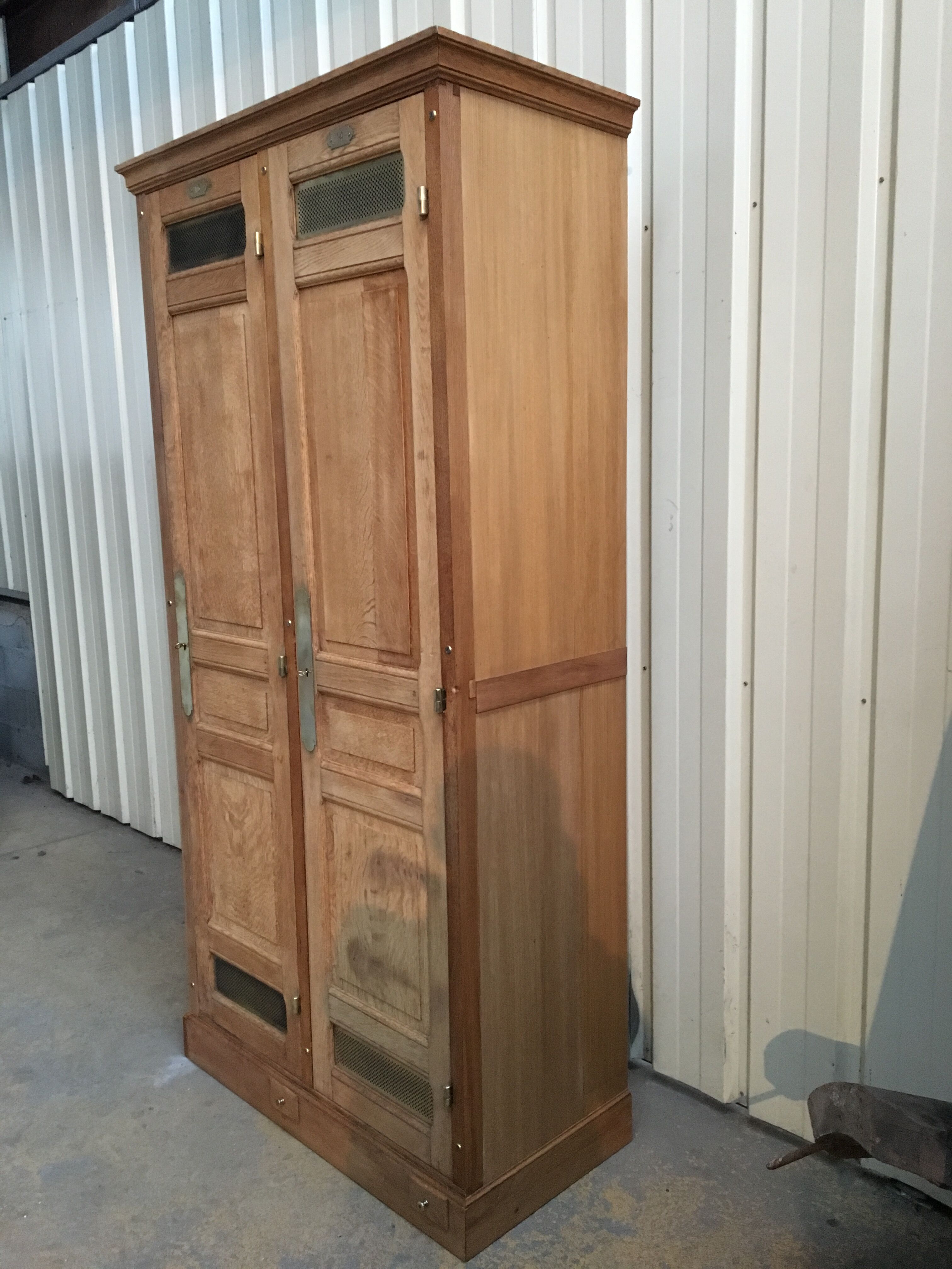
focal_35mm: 29
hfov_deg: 48.2
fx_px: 1063
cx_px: 476
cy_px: 634
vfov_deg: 61.7
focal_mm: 4.15
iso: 250
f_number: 2.2
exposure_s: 1/17
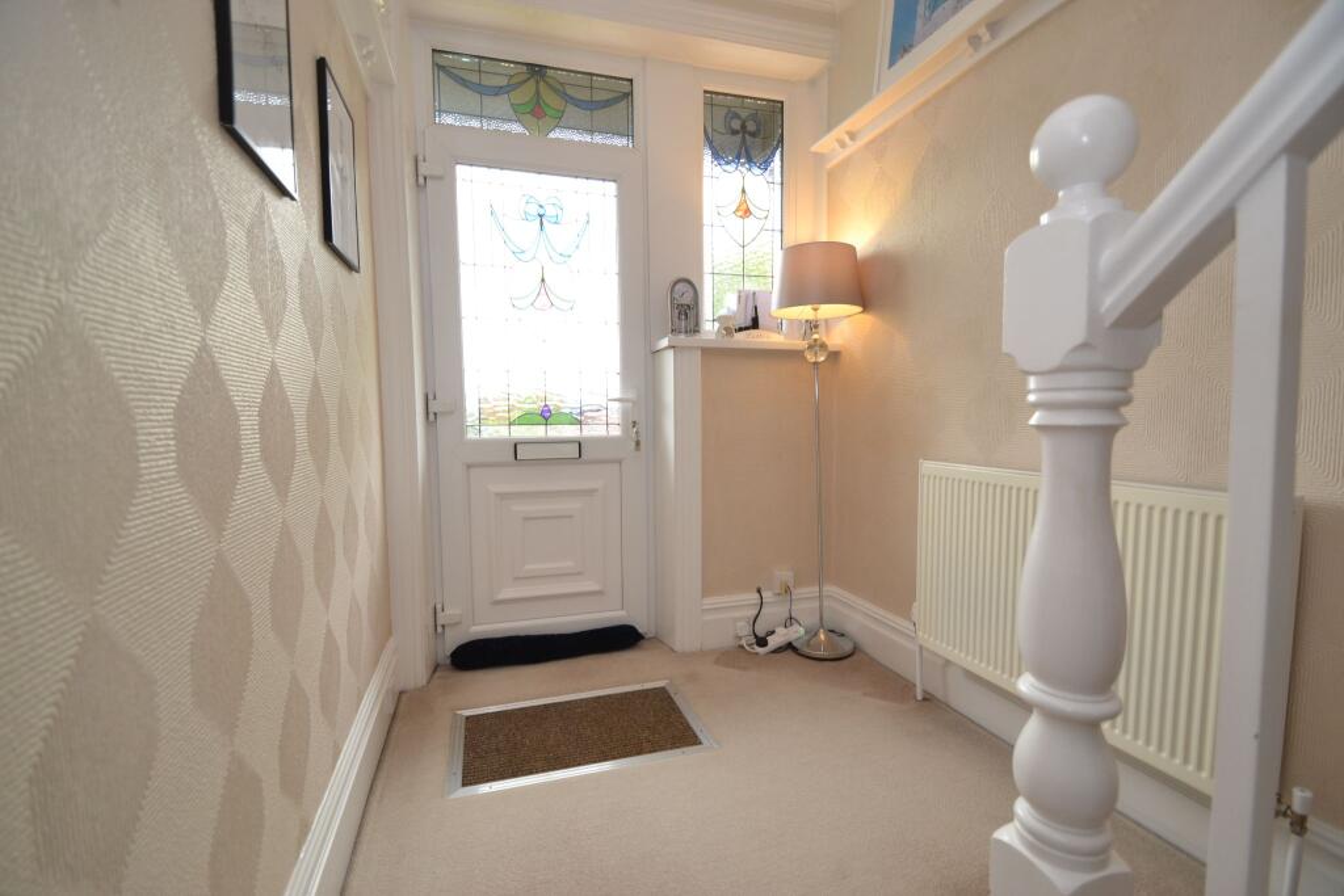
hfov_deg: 100.4
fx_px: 560
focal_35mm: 15
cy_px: 448
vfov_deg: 77.3
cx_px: 672
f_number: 3.5
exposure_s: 1/60
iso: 400
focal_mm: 10
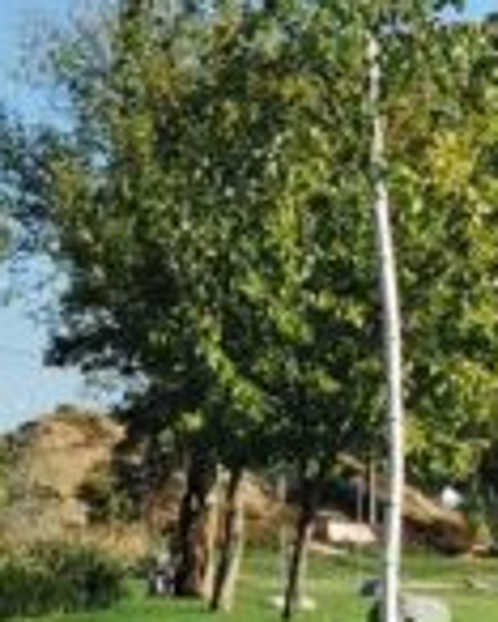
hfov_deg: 9.2
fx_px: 2650
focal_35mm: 144
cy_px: 443
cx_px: -826
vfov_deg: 13.3
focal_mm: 5.56
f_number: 1.6
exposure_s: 1/4132
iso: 50
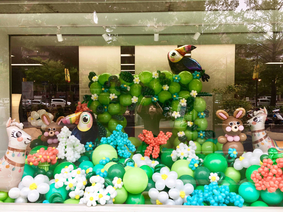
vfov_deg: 48.2
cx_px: 142
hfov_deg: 61.7
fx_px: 237
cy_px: 106
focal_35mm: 29
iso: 25
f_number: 2.2
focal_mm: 4.15
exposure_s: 1/234
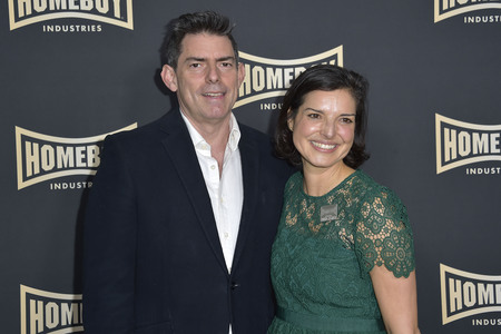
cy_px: 167
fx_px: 779
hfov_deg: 35.6
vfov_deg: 24.2
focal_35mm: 56
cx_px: 250
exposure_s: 1/250
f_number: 6.3
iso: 320
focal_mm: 56
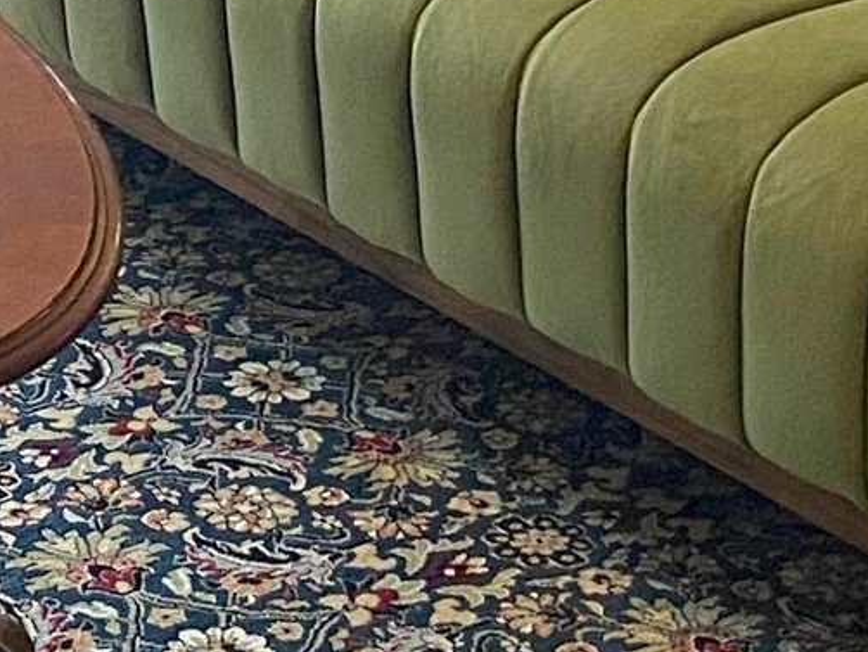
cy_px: -275
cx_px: 135
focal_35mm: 159
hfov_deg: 12.4
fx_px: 3989
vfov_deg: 9.1
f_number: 1.8
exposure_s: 1/60
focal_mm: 4.25
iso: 250
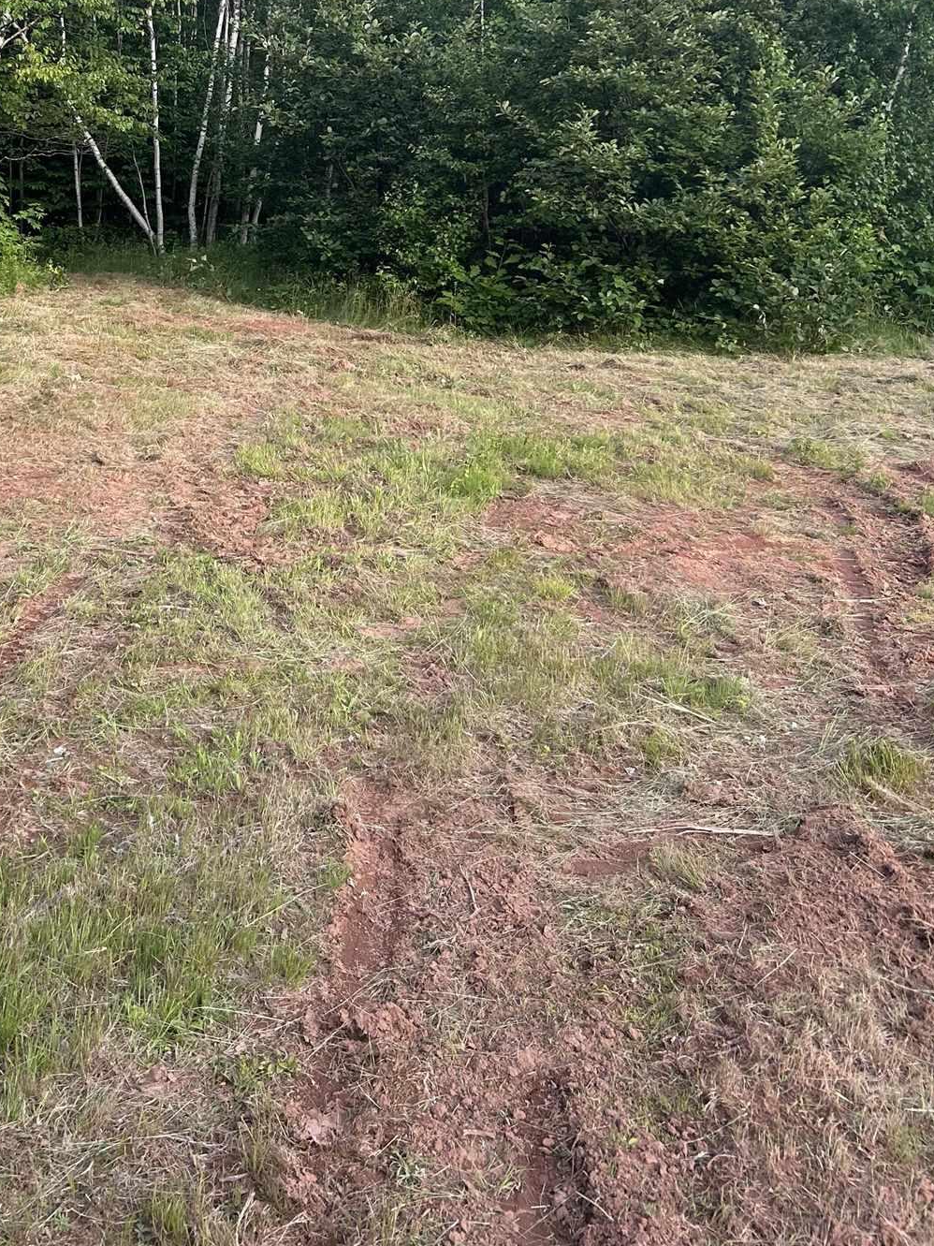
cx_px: 197
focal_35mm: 45
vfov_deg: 40.4
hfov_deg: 31.4
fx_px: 1619
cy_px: 257
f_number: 1.5
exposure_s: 1/343
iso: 50
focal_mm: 5.7
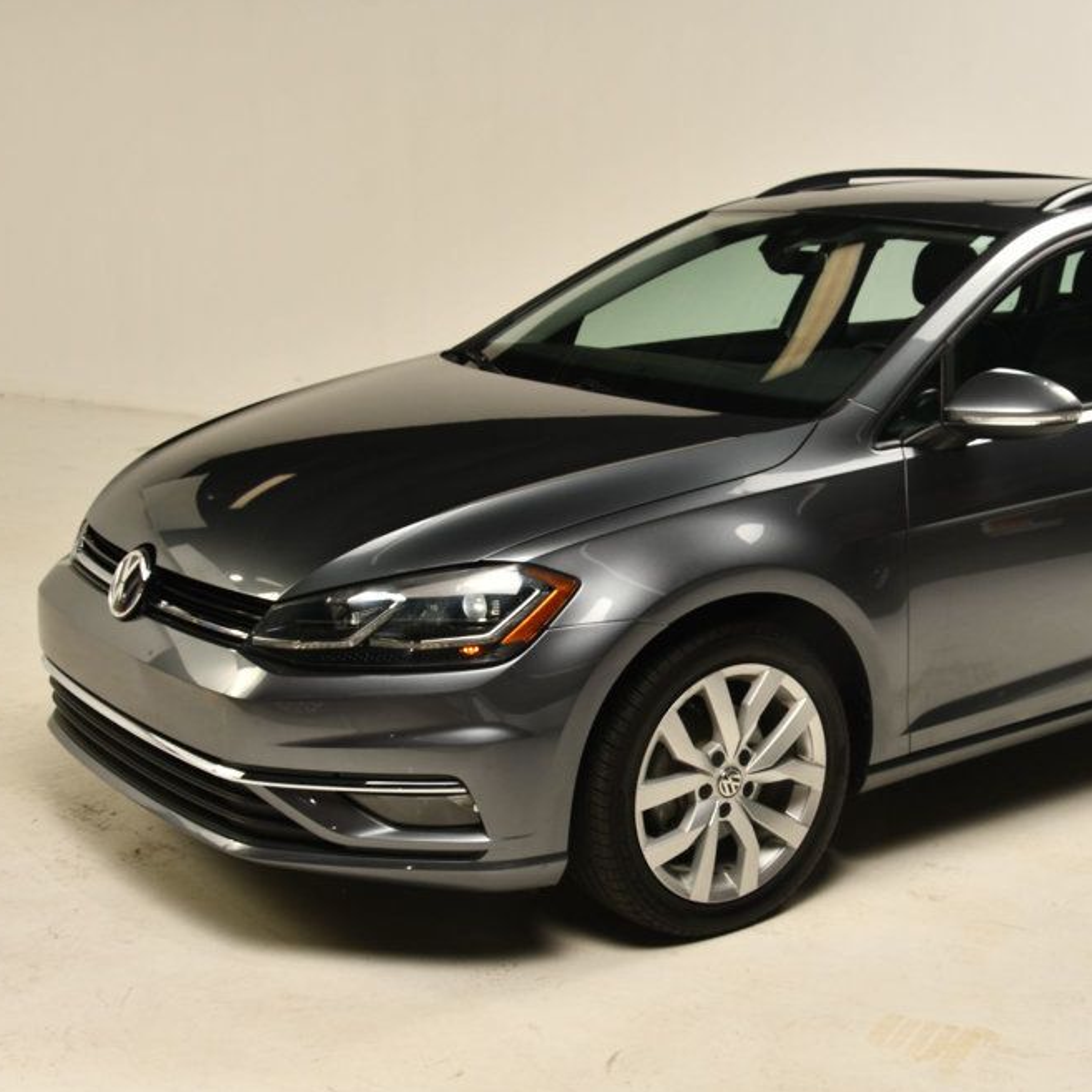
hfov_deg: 34.0
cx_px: 803
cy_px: 562
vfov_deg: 34.7
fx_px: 1749
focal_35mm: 49
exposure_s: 1/160
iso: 100
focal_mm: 25
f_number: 11
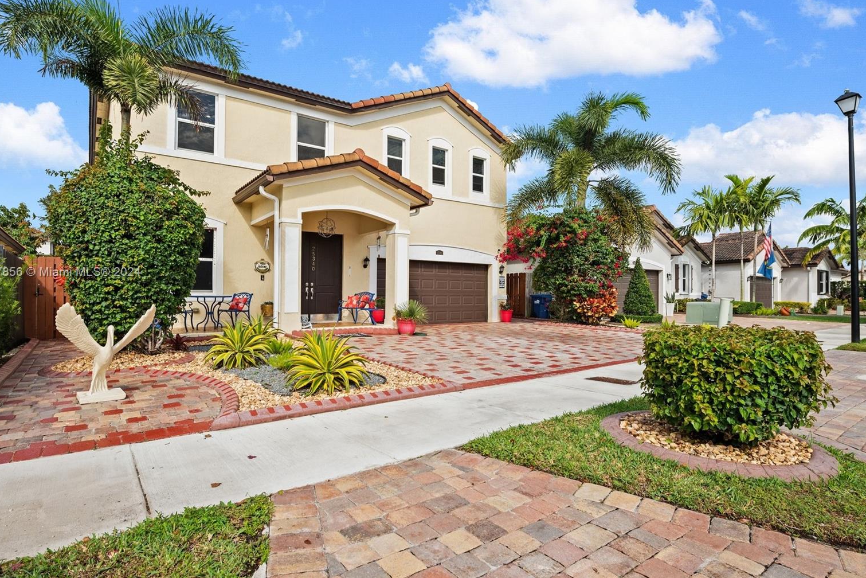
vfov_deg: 67.4
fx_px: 433
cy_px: 273
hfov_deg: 89.9
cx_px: 416
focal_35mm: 18
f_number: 8
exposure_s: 1/400
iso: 200
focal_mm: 17
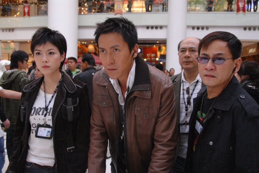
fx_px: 248
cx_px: 130
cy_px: 86
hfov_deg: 55.1
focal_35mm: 34
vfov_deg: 38.5
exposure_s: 1/100
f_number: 4
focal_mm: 23
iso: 800
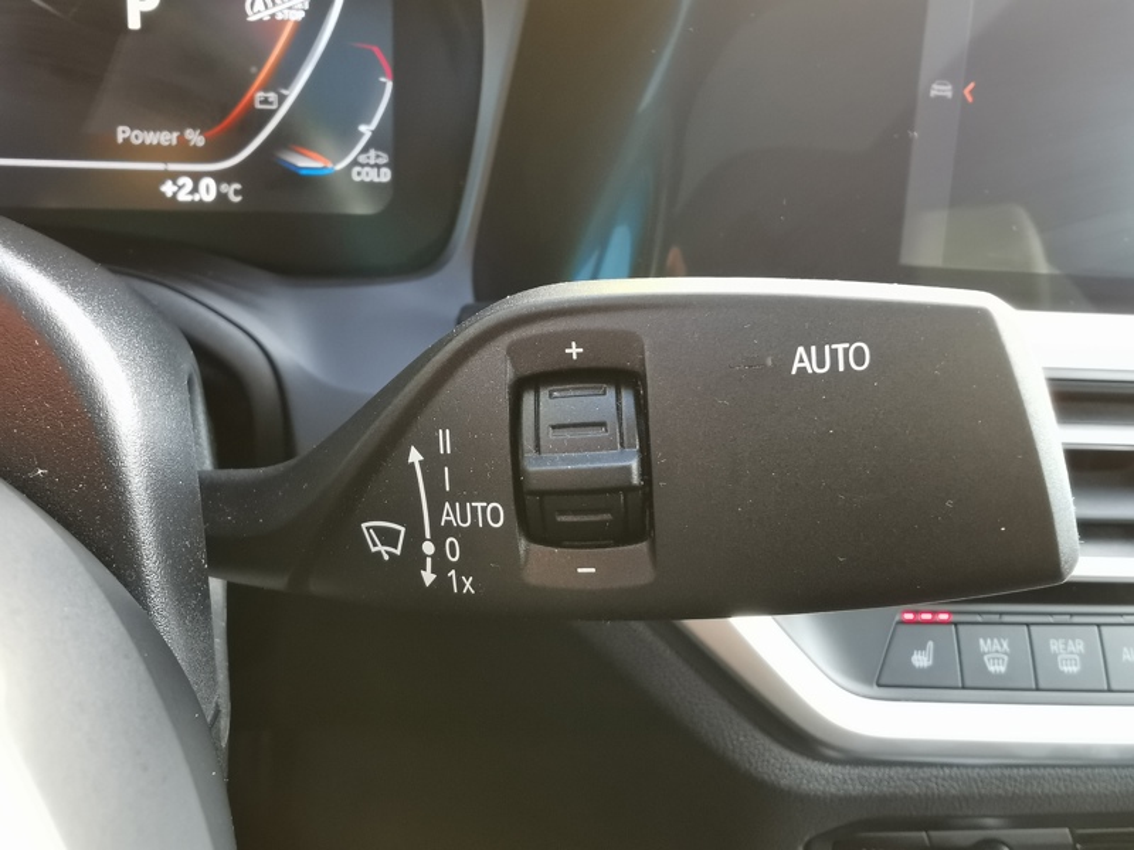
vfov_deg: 53.1
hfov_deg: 67.3
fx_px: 852
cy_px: 425
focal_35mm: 26
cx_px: 567
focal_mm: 2.26
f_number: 2.2
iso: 160
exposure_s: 1/33.3
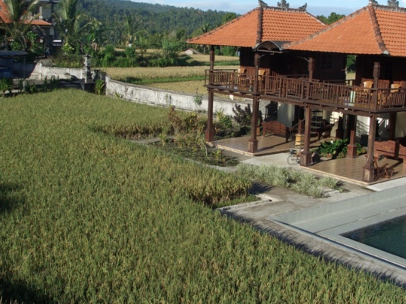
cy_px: 115
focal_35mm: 47
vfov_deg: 30.8
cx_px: 204
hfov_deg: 40.4
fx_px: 551
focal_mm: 7.1
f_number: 4
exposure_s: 1/640
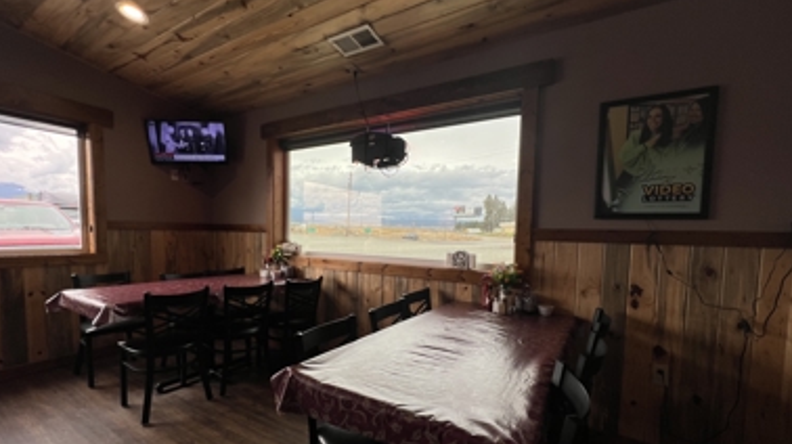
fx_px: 315
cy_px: 258
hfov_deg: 103.0
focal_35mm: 15
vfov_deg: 69.9
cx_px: 404
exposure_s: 1/120
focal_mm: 1.57
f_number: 1.8
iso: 40
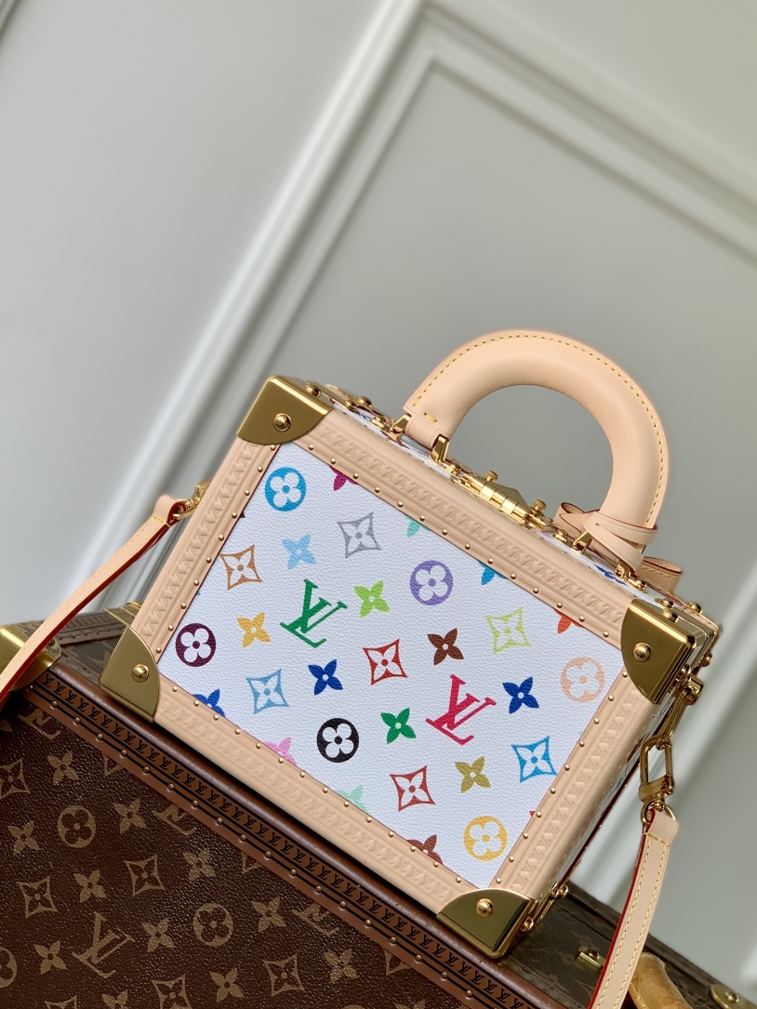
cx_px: 387
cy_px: 593
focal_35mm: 69
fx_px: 2012
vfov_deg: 28.1
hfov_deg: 21.3
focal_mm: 6
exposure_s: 1/122
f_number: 2.4
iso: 16
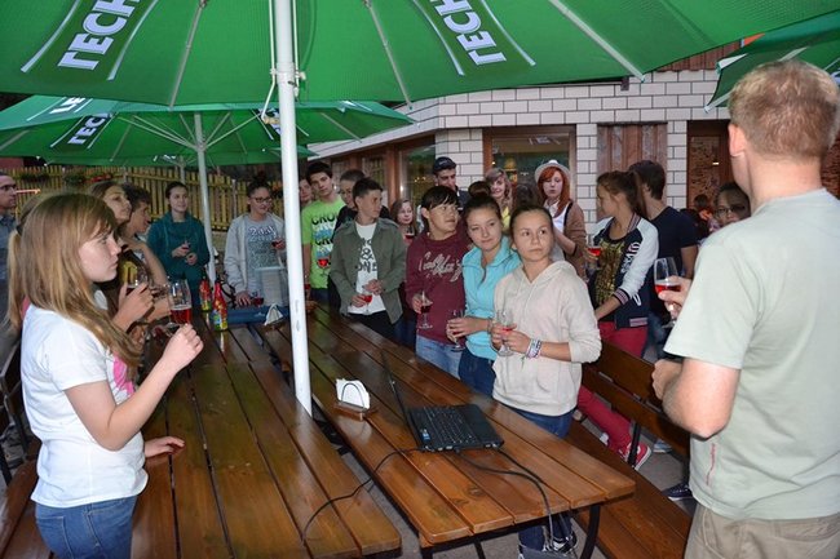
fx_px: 630
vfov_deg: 47.9
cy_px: 280
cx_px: 420
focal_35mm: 27
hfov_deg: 67.4
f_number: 3.5
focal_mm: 18
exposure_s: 1/60
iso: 3200
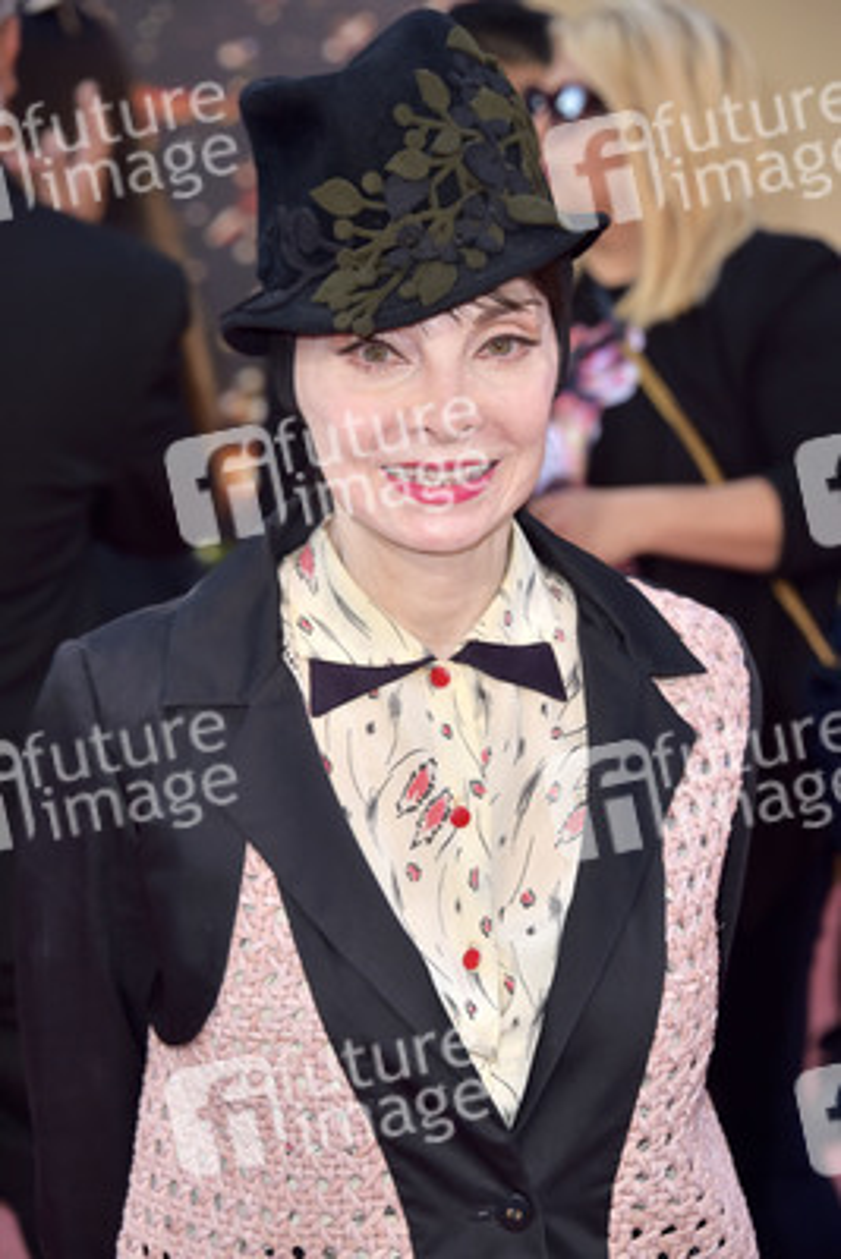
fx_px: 4726
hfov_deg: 10.2
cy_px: 630
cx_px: 420
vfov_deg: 15.2
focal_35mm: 135
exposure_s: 1/250
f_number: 7.1
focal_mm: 135
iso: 640
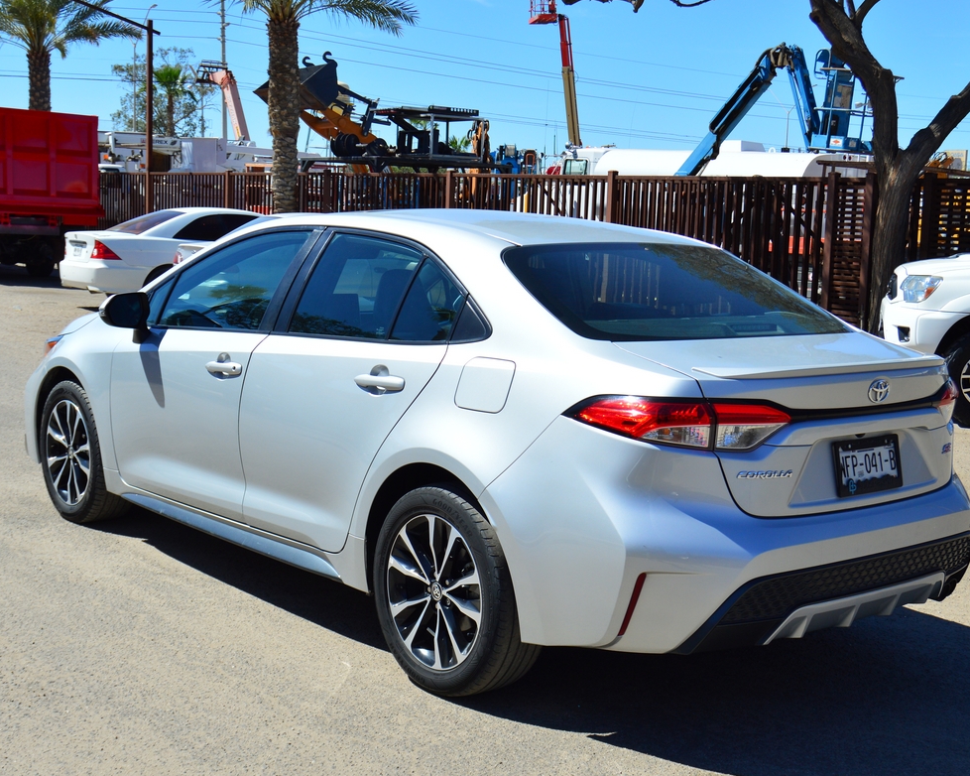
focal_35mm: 45
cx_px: 528
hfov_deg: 41.1
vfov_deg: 33.4
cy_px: 385
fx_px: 1292
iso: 200
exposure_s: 1/800
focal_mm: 26
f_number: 7.1
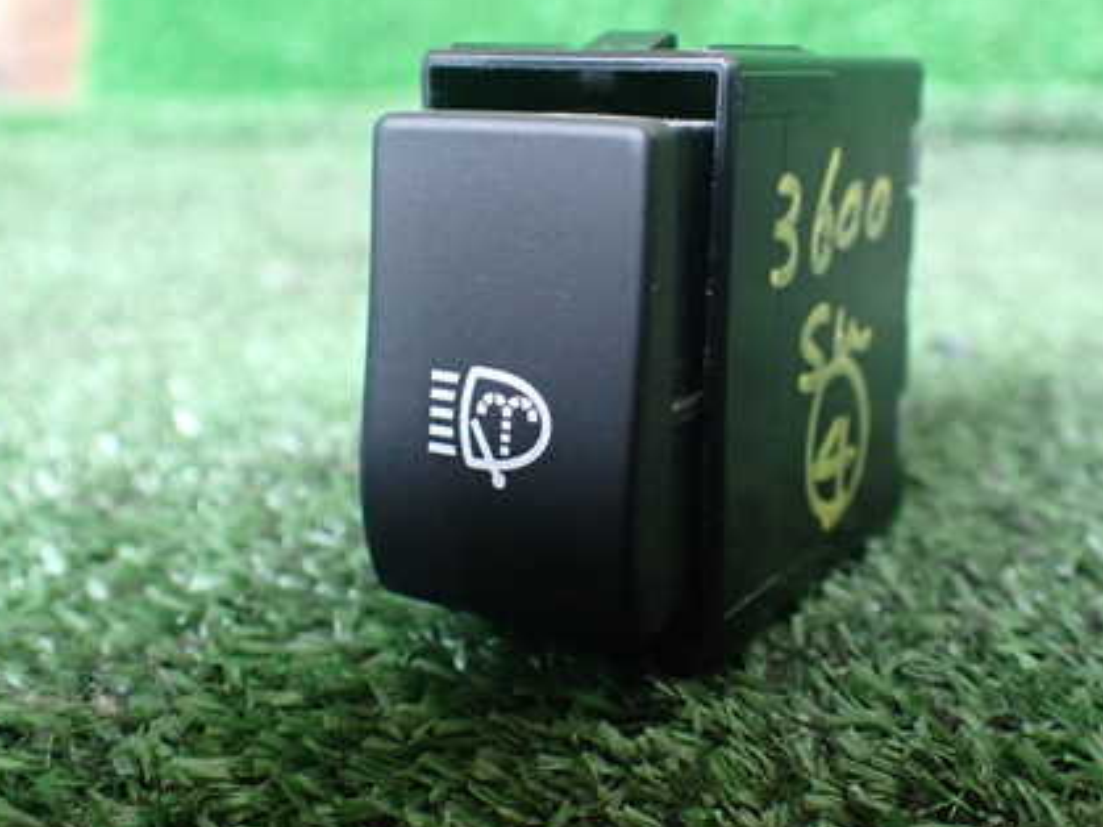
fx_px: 1370
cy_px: 319
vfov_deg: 33.4
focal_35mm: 43
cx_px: 629
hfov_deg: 43.8
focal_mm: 5.4
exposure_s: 1/60
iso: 800
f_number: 2.3
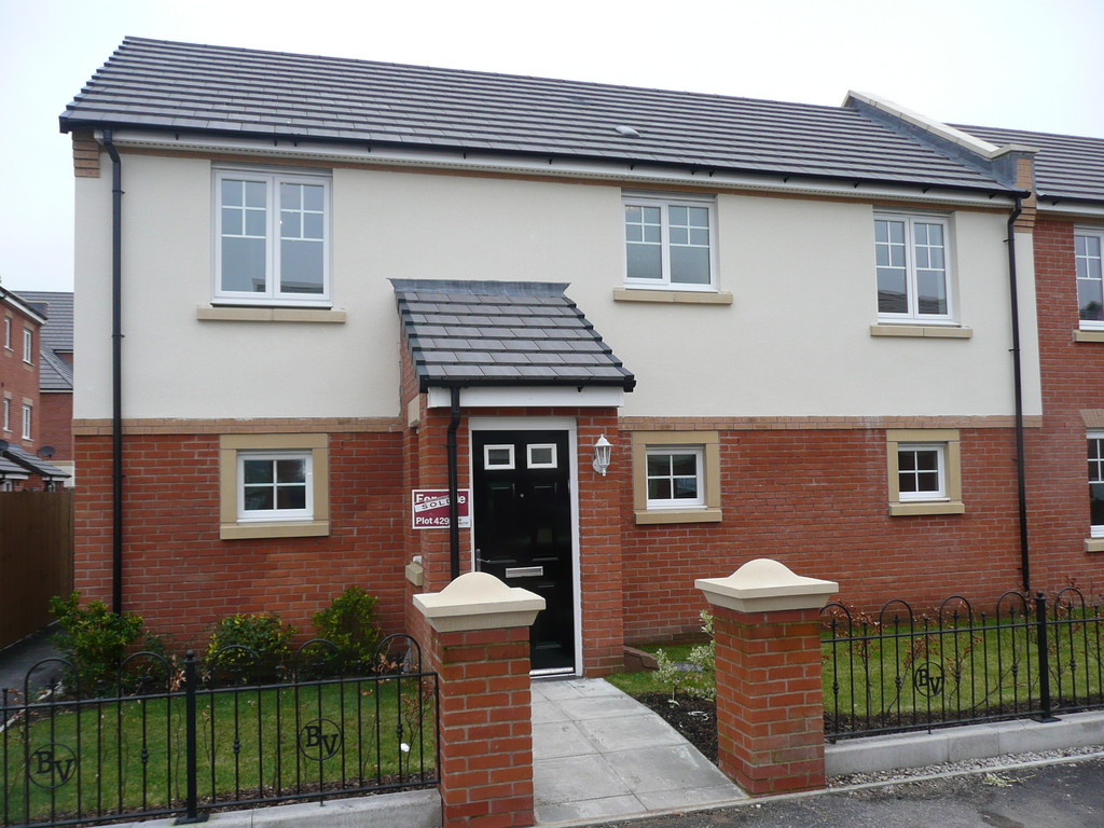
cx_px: 552
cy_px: 414
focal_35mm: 28
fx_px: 893
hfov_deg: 63.4
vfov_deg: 49.7
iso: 100
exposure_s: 1/160
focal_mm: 4.6
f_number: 3.3
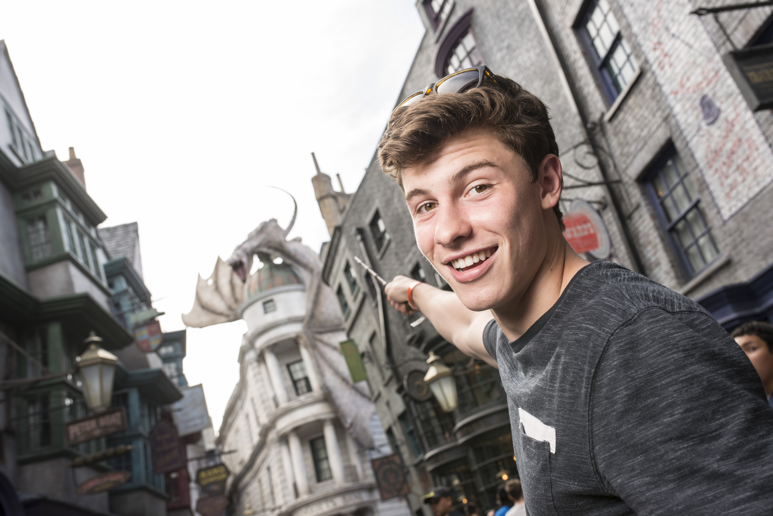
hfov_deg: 54.4
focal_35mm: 35
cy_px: 258
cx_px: 386
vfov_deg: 37.9
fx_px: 752
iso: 500
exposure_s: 1/250
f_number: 8
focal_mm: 35
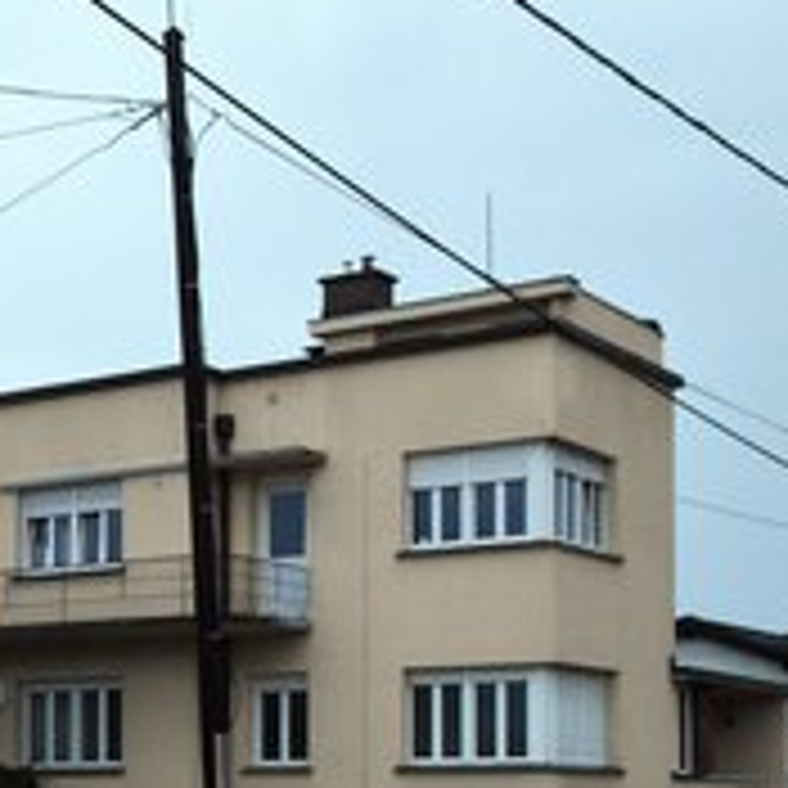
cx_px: -9
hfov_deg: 22.7
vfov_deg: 23.0
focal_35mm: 73
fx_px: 1880
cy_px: 727
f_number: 2.8
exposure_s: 1/30
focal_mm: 20
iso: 4500
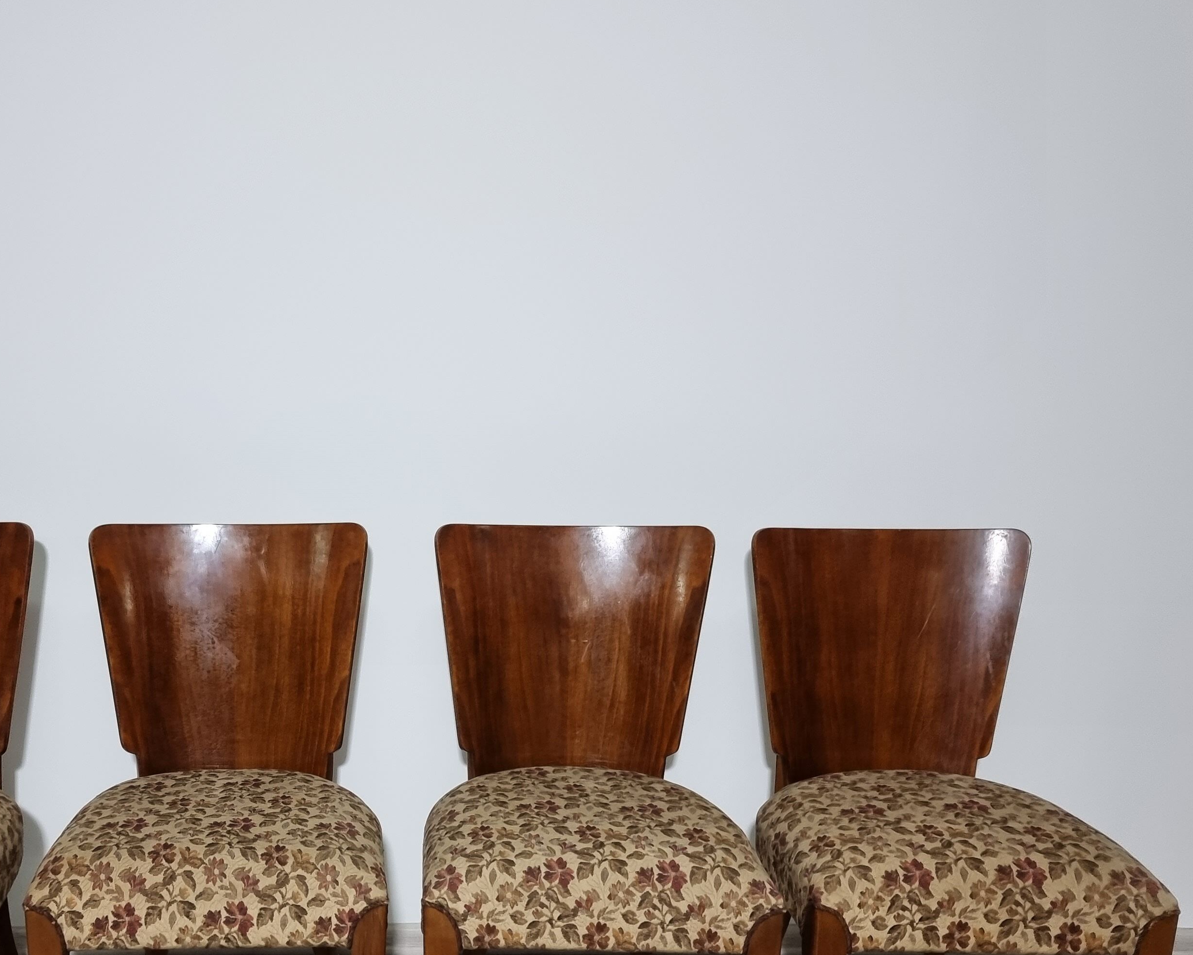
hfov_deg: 47.1
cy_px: 665
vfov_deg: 38.5
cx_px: 388
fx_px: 1342
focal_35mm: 38
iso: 250
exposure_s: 1/100
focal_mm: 6.7
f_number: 1.8
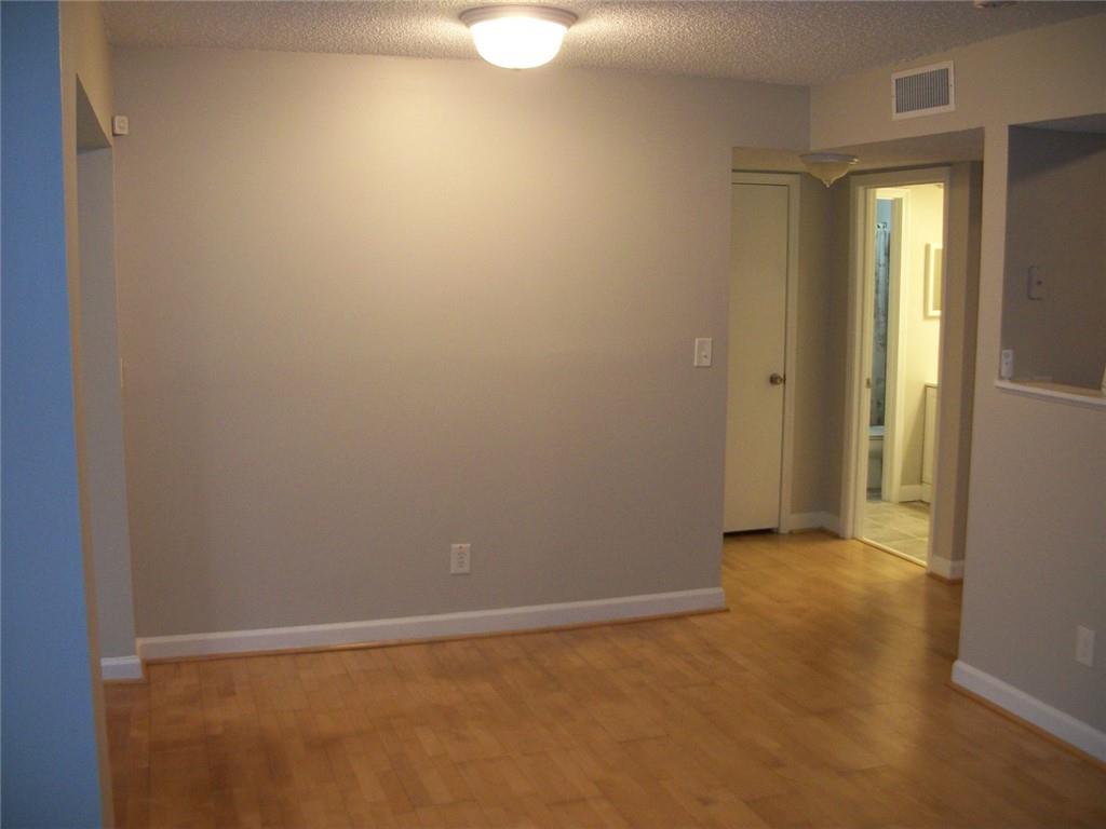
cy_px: 414
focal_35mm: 35
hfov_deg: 52.6
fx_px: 1118
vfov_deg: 40.7
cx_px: 553
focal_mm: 6.3
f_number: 3.1
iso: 160
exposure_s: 1/40
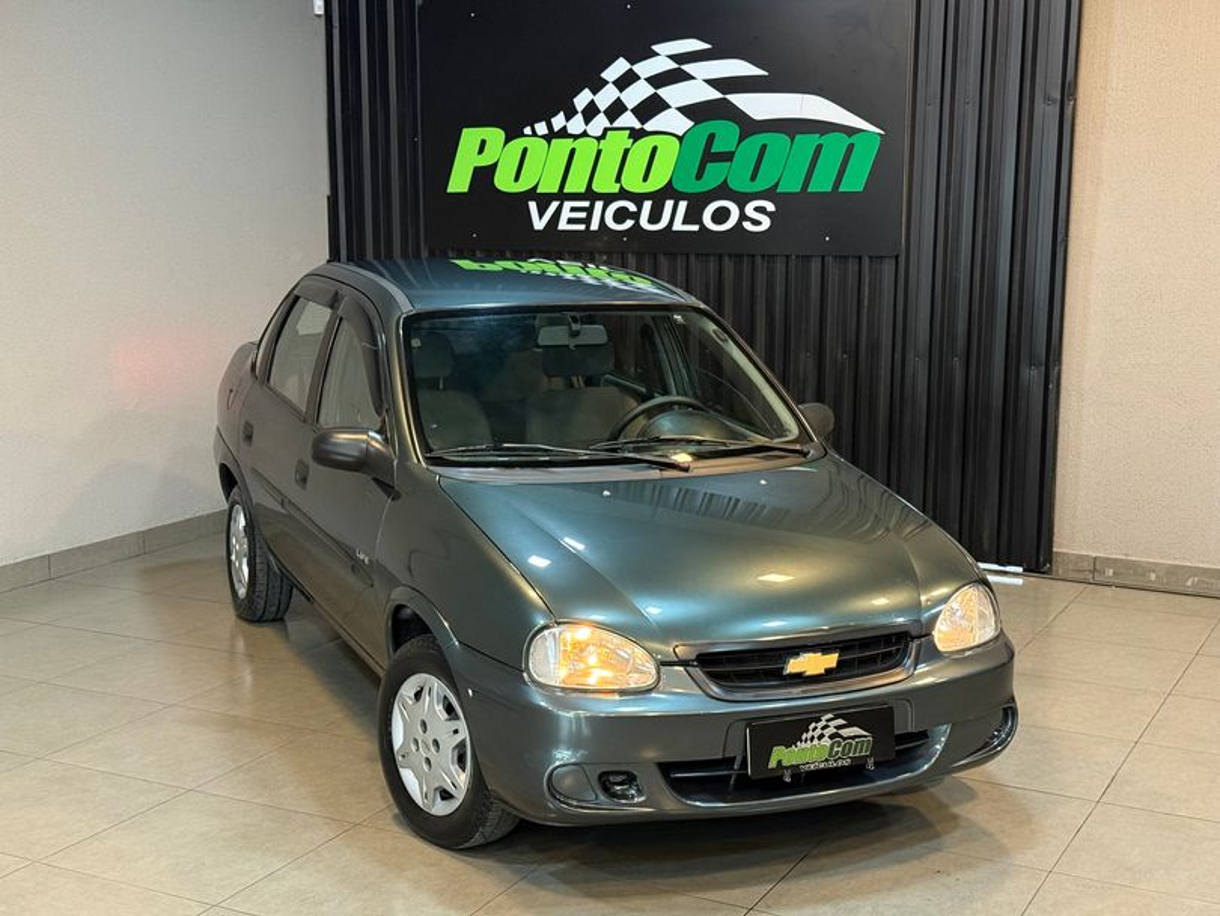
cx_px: 610
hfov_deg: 39.6
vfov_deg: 30.3
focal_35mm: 48
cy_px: 458
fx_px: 1692
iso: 400
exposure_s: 1/40
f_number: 1.78
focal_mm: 6.76
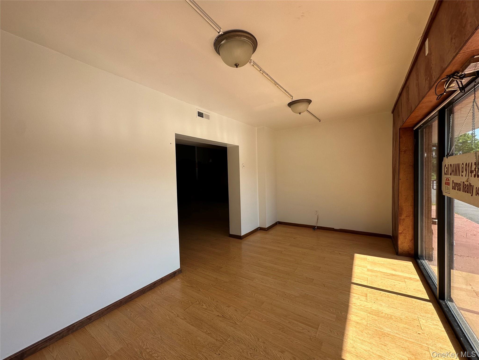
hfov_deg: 102.1
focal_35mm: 14
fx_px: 194
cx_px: 240
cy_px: 180
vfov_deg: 85.7
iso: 40
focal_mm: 2.22
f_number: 2.2
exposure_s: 1/360
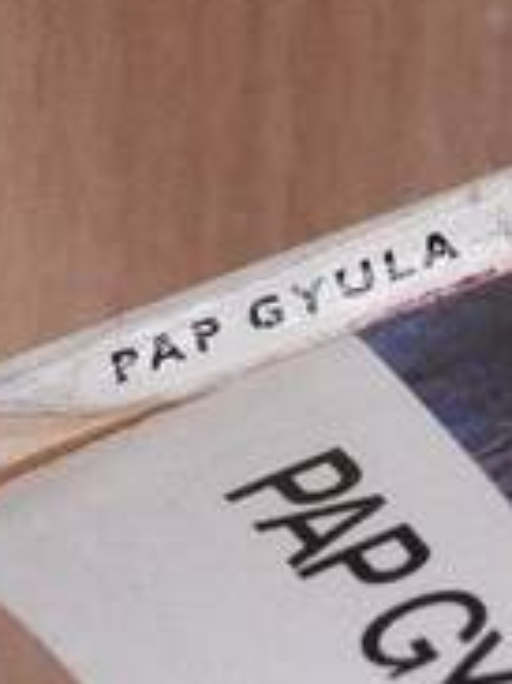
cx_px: 284
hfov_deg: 5.2
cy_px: 222
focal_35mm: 285
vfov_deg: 7.0
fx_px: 5627
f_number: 5
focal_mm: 20.6
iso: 560
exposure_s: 1/80
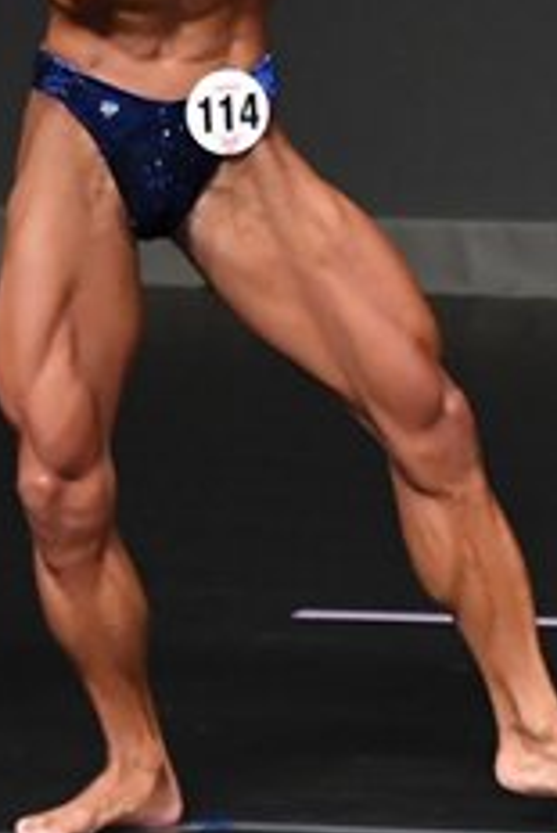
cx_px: 764
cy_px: 86
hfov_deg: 1.3
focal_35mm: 1051
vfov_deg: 2.0
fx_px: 24354
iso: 4000
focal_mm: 210
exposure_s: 1/400
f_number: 5.6
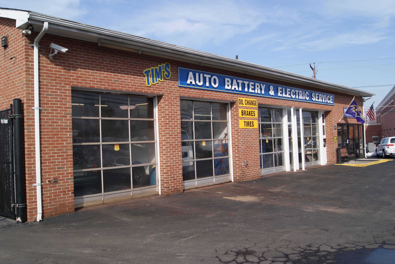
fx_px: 363
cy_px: 132
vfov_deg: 40.1
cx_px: 198
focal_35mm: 33
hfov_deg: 57.2
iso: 100
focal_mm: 22
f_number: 10
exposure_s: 1/125
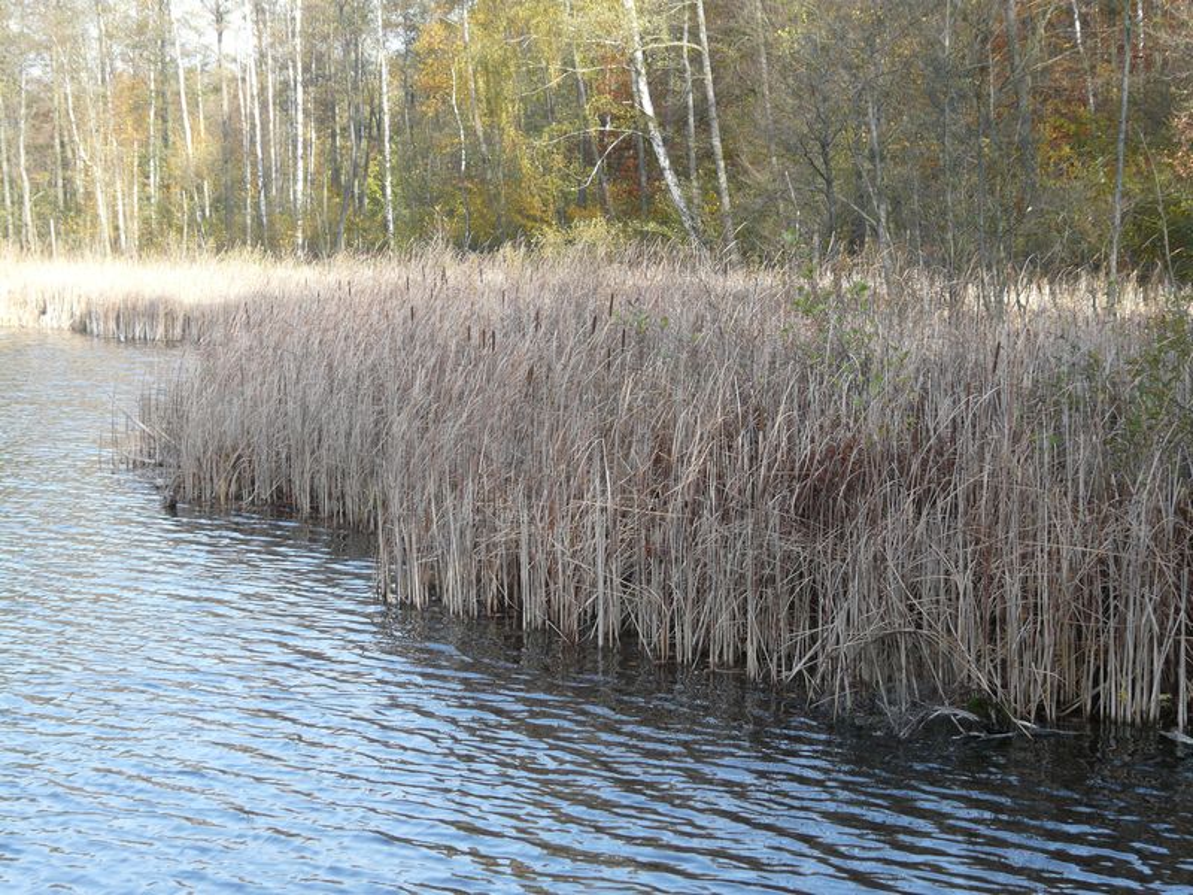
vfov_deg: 21.9
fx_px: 2309
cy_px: 448
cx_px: 596
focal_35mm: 67
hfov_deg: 29.0
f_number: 4
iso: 100
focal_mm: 11.1
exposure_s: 1/160
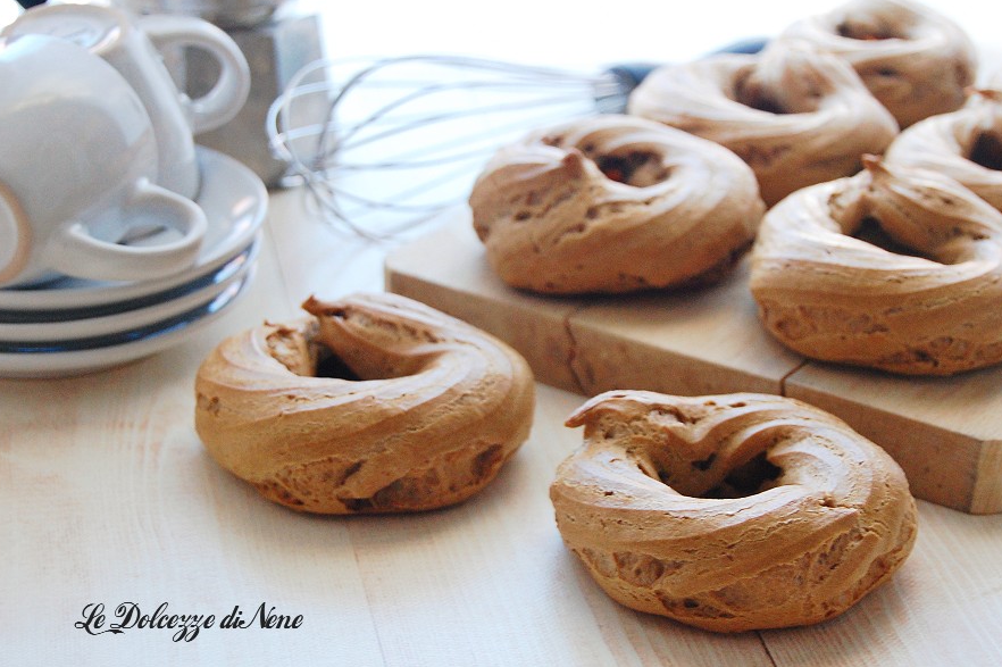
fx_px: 2364
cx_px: 495
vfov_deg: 16.1
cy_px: 320
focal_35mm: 85
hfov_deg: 23.9
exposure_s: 1/15
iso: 800
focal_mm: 50
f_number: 5.6
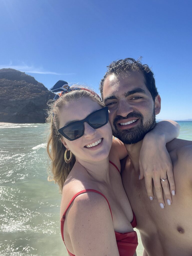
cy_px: 128
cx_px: 96
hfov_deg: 46.8
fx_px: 222
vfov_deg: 60.0
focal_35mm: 30
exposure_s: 1/447
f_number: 2.2
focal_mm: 2.71
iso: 25
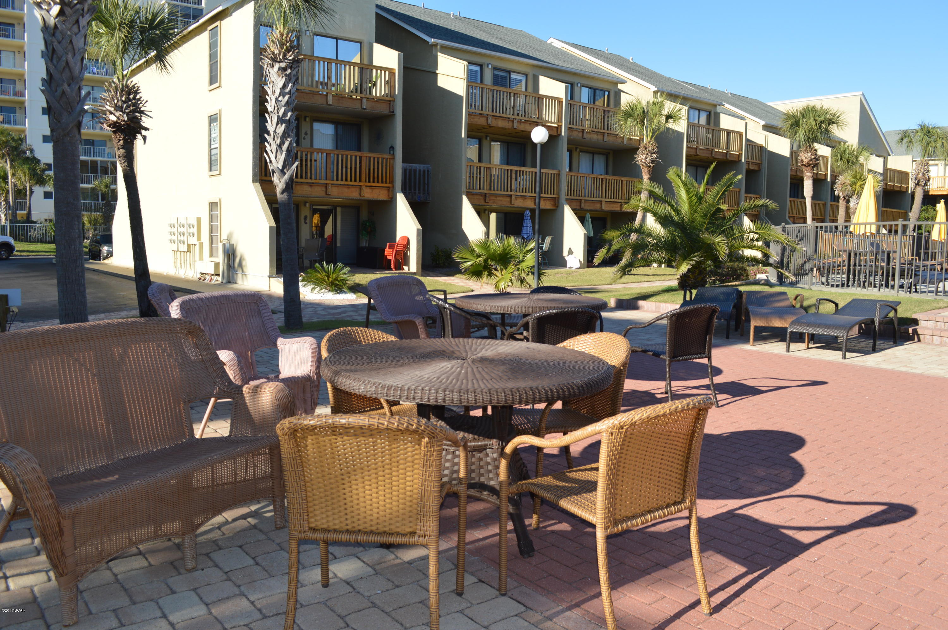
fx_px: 710
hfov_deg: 67.4
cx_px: 474
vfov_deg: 47.8
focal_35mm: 27
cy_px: 315
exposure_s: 1/200
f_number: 7.1
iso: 100
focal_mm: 18
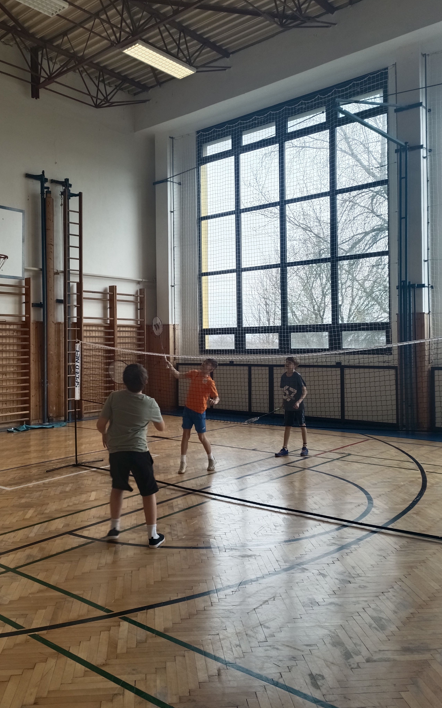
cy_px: 338
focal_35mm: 30
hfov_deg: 41.6
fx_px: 578
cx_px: 175
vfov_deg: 62.9
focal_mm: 4.74
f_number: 1.79
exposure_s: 1/100
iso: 258
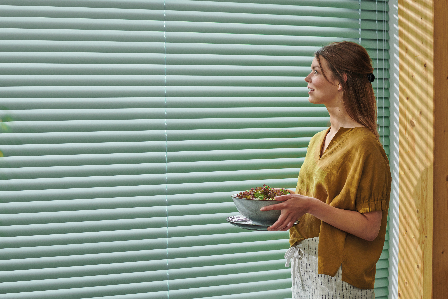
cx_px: 224
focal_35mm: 58
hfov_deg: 34.5
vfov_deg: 23.4
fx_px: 722
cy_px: 150
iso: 640
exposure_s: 1/125
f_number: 3.5
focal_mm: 58
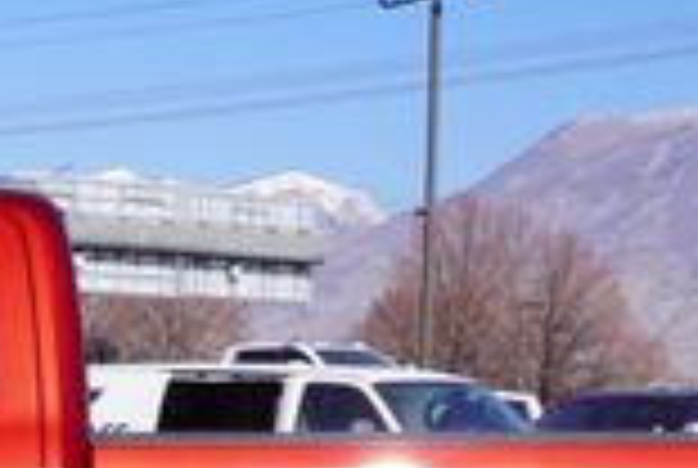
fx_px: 2527
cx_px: -144
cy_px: 693
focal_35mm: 130
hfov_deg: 15.2
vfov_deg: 10.3
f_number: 10
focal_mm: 21
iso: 100
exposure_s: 1/160
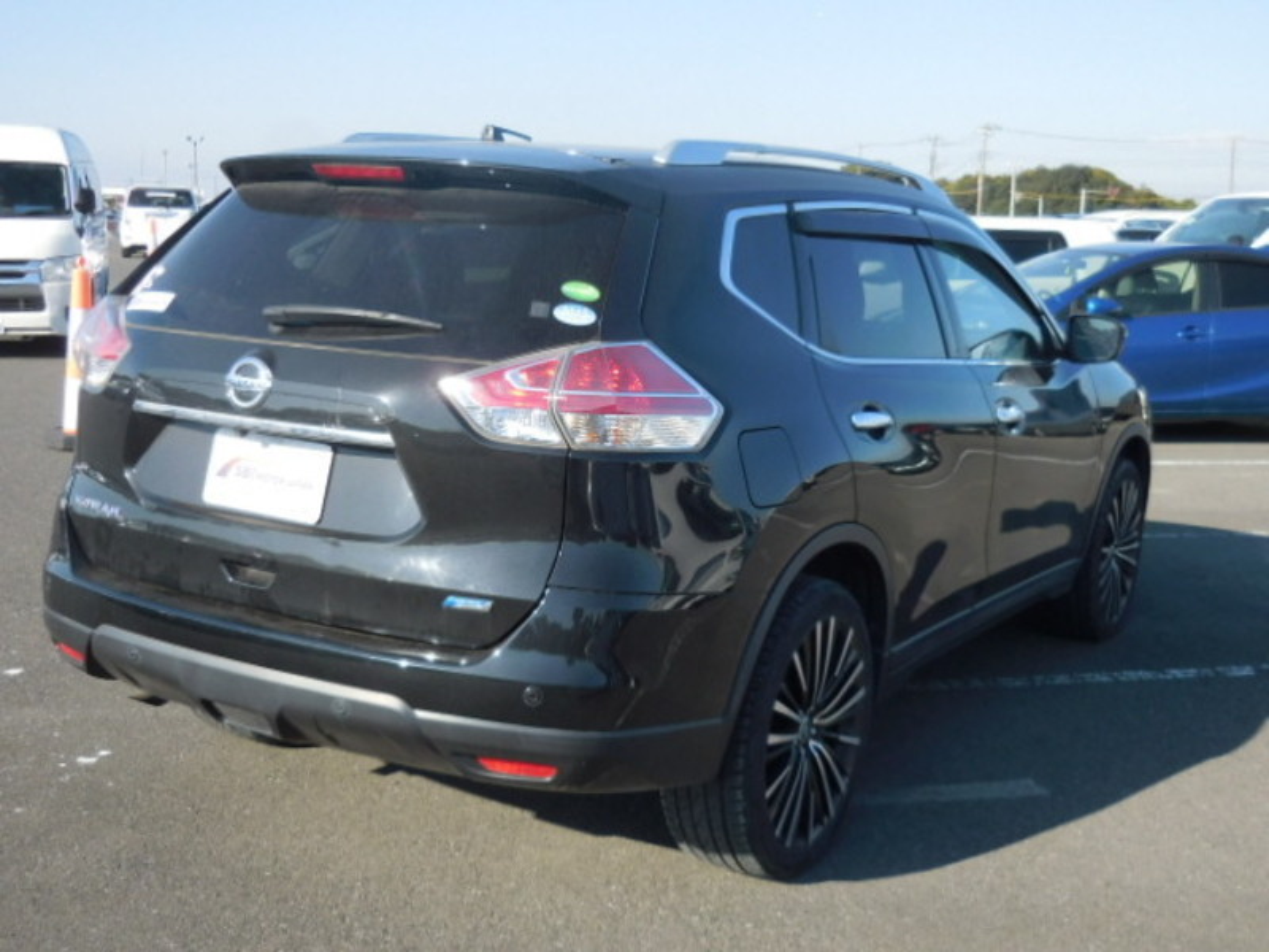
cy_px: 476
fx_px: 1650
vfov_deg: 32.2
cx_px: 634
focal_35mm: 45
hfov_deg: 42.1
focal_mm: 8.1
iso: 125
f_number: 4.2
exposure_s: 1/500
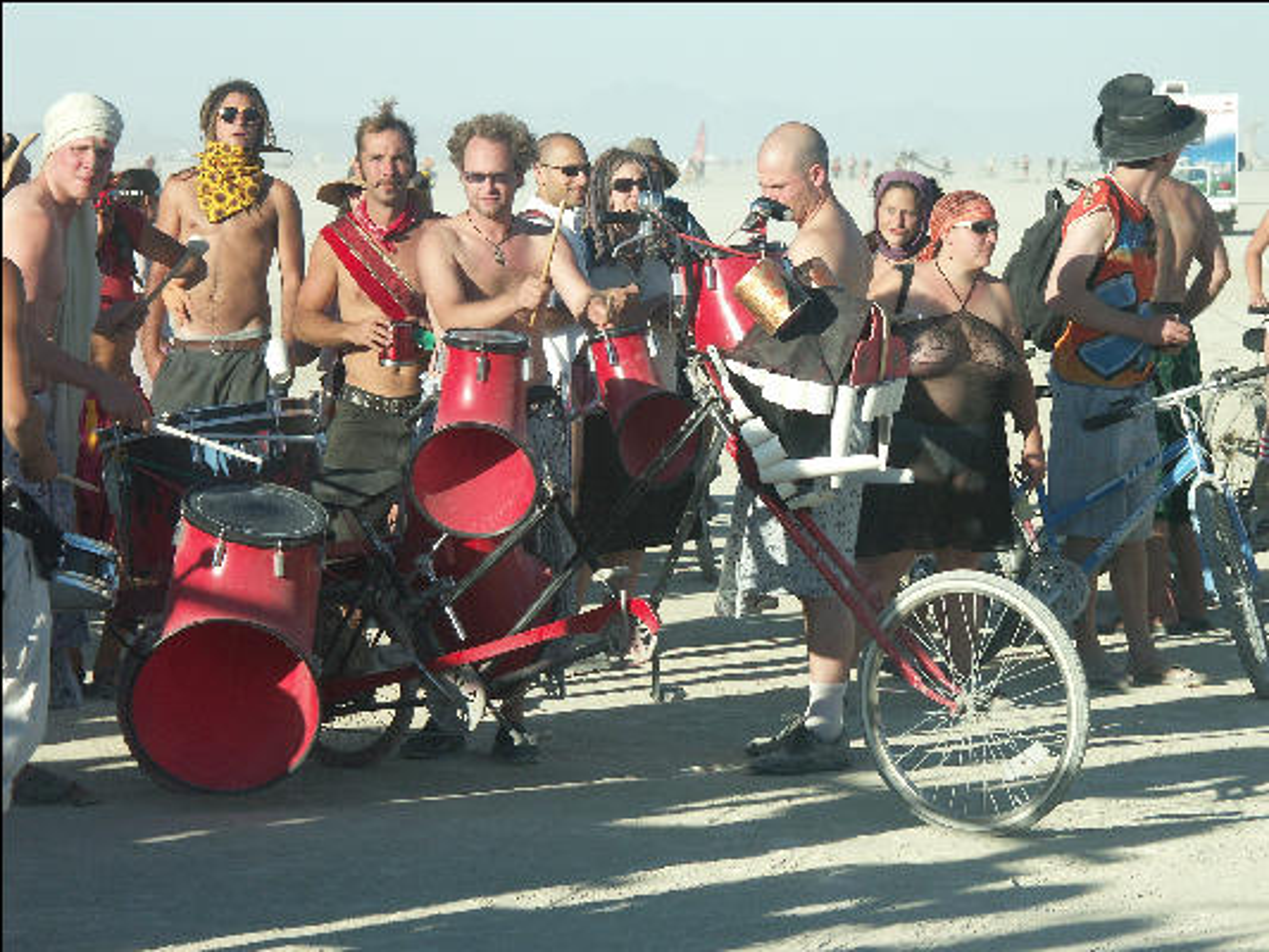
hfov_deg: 13.6
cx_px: 634
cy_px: 476
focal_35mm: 145
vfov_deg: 10.2
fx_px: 5317
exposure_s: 1/500
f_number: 5.6
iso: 100
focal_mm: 36.77
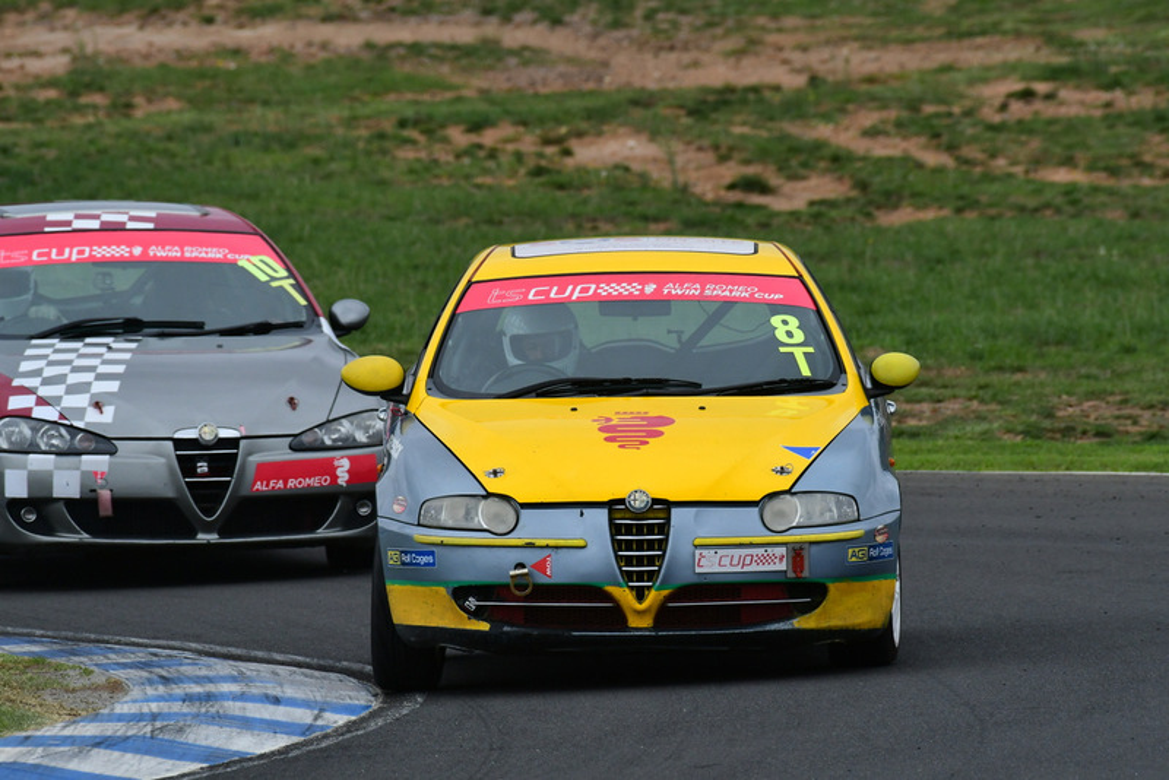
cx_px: 584
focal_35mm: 750
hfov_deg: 2.7
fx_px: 24362
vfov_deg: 1.8
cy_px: 390
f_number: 11
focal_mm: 500
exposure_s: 1/640
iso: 1000
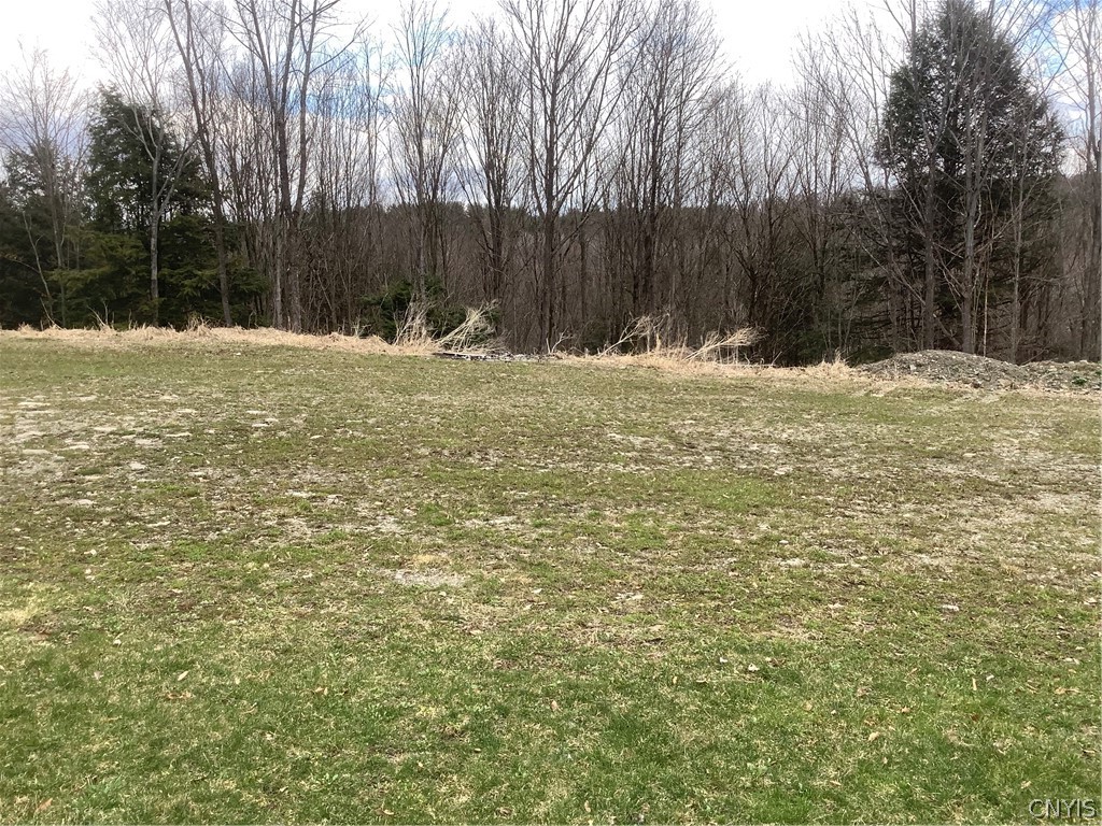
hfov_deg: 58.4
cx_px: 551
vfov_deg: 45.4
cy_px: 413
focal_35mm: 31
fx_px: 987
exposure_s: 1/426
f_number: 2.4
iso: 25
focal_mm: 3.3
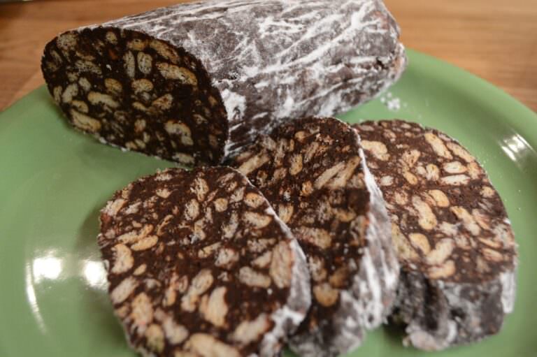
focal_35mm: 33
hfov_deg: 57.3
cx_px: 268
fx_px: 492
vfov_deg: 39.9
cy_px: 178
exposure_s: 1/50
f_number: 3.8
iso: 1600
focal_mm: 22
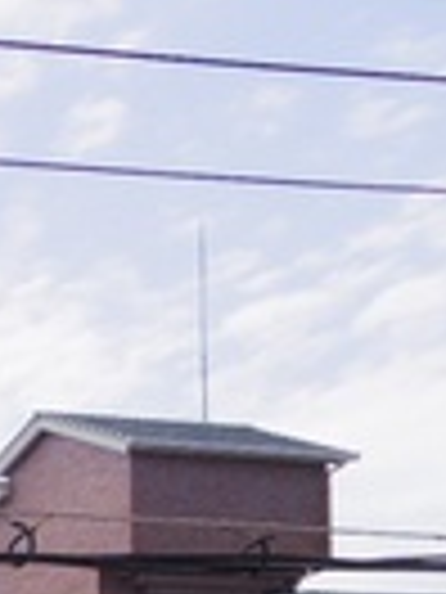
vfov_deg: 18.2
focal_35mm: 90
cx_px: -897
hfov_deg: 10.9
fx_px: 1546
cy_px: 997
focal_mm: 3.8
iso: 200
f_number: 4.5
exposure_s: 1/800
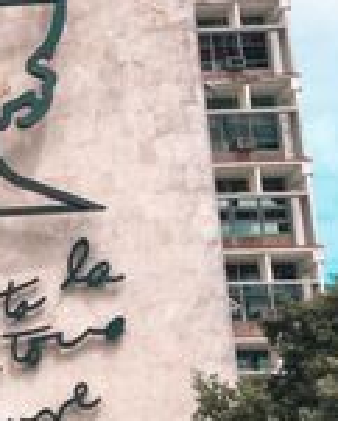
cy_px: 265
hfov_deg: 10.7
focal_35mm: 120
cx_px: -514
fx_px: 1499
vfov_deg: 16.0
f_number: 2.2
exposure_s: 1/2200
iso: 25
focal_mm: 4.15
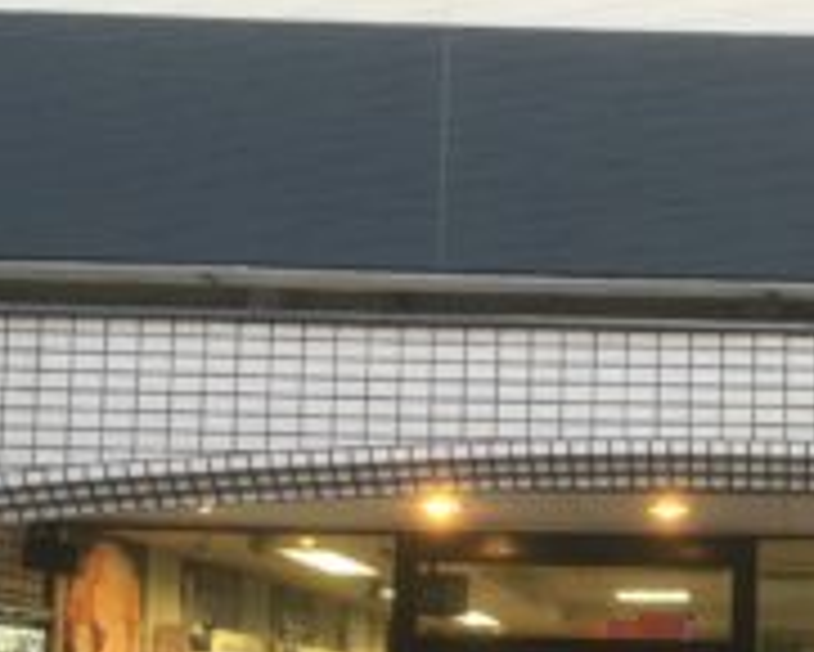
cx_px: 814
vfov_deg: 20.8
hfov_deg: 25.1
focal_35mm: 72
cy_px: 605
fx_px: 1736
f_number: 2.2
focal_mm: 4.15
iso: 40
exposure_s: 1/30
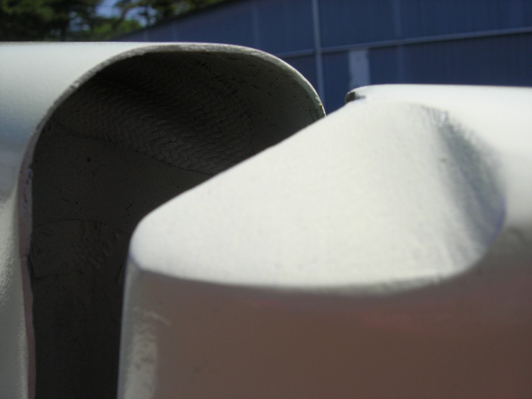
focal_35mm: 38
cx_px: 266
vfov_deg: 37.7
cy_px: 200
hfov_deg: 49.0
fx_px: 584
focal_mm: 7.8
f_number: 4.8
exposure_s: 1/1024
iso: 64
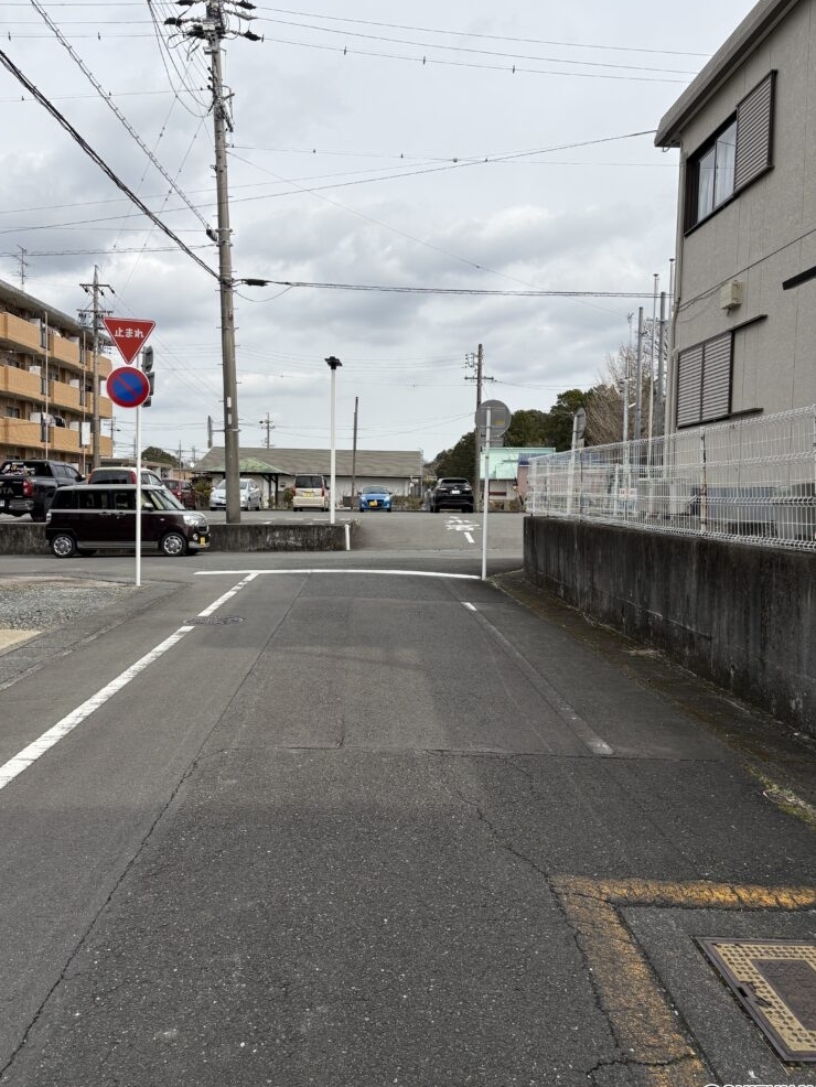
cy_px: 537
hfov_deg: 51.4
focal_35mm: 27
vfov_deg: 65.3
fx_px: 848
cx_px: 398
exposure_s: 1/4065
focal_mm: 5.96
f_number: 1.6
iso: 50
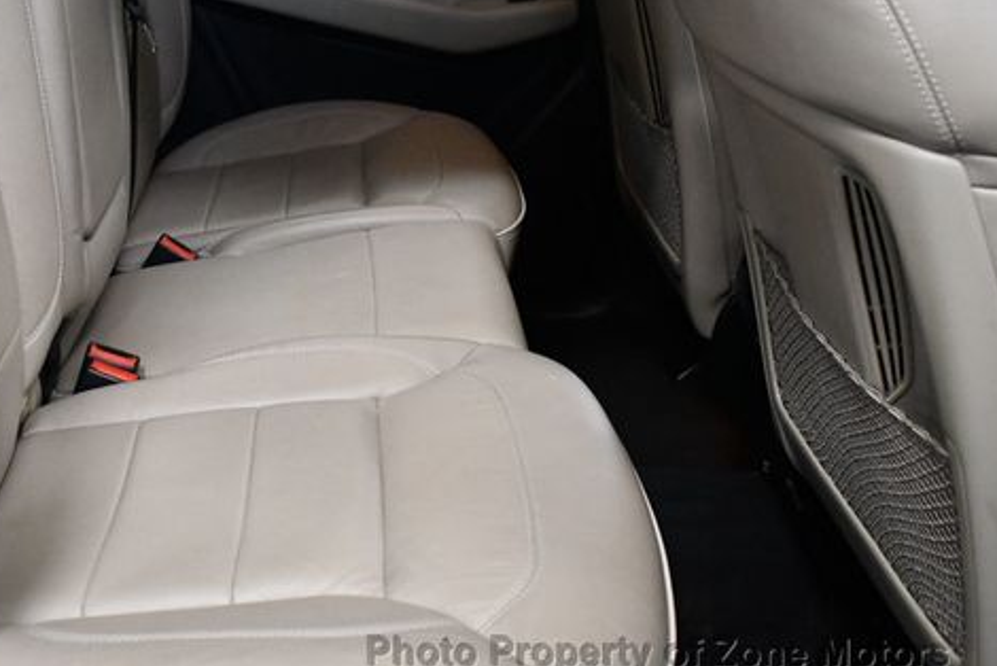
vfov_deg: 27.4
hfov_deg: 39.9
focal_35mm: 49
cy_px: 240
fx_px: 1358
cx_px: 342
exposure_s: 1/125
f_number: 3.5
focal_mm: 18
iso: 3200
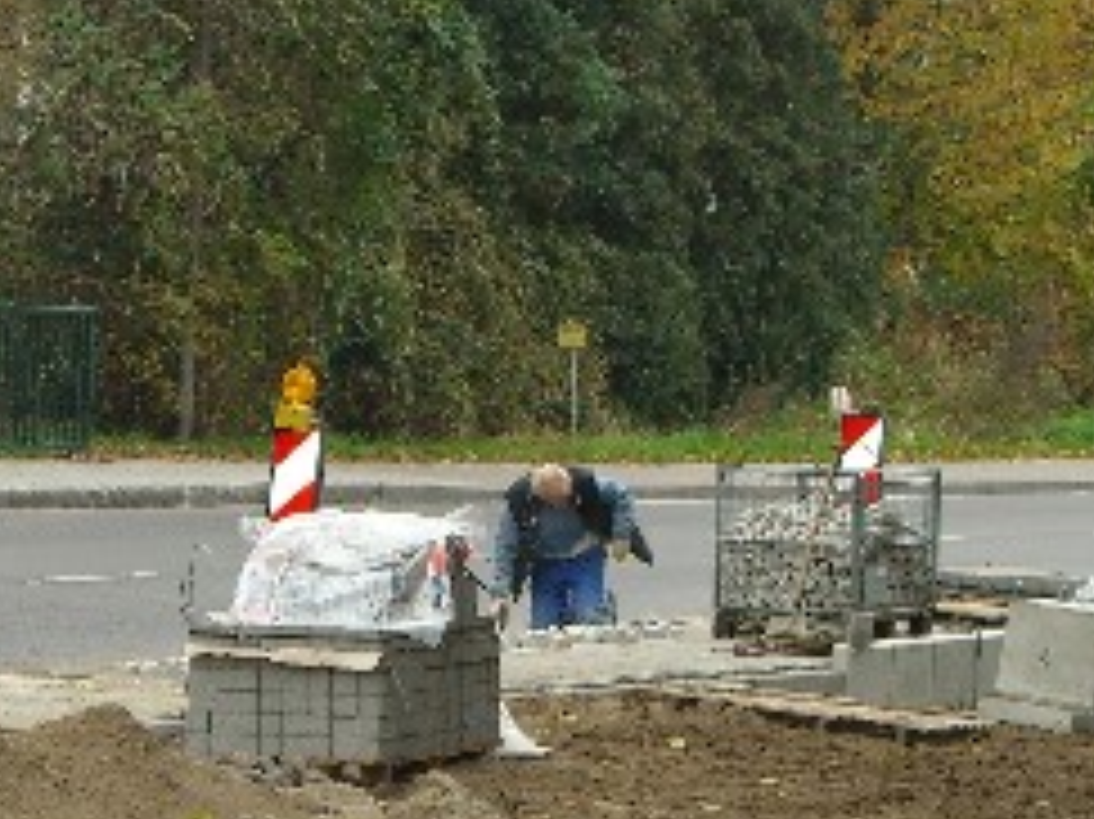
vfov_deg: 9.1
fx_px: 5149
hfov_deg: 12.1
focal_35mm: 163
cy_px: 727
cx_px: 317
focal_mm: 14.2
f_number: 4
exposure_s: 1/60
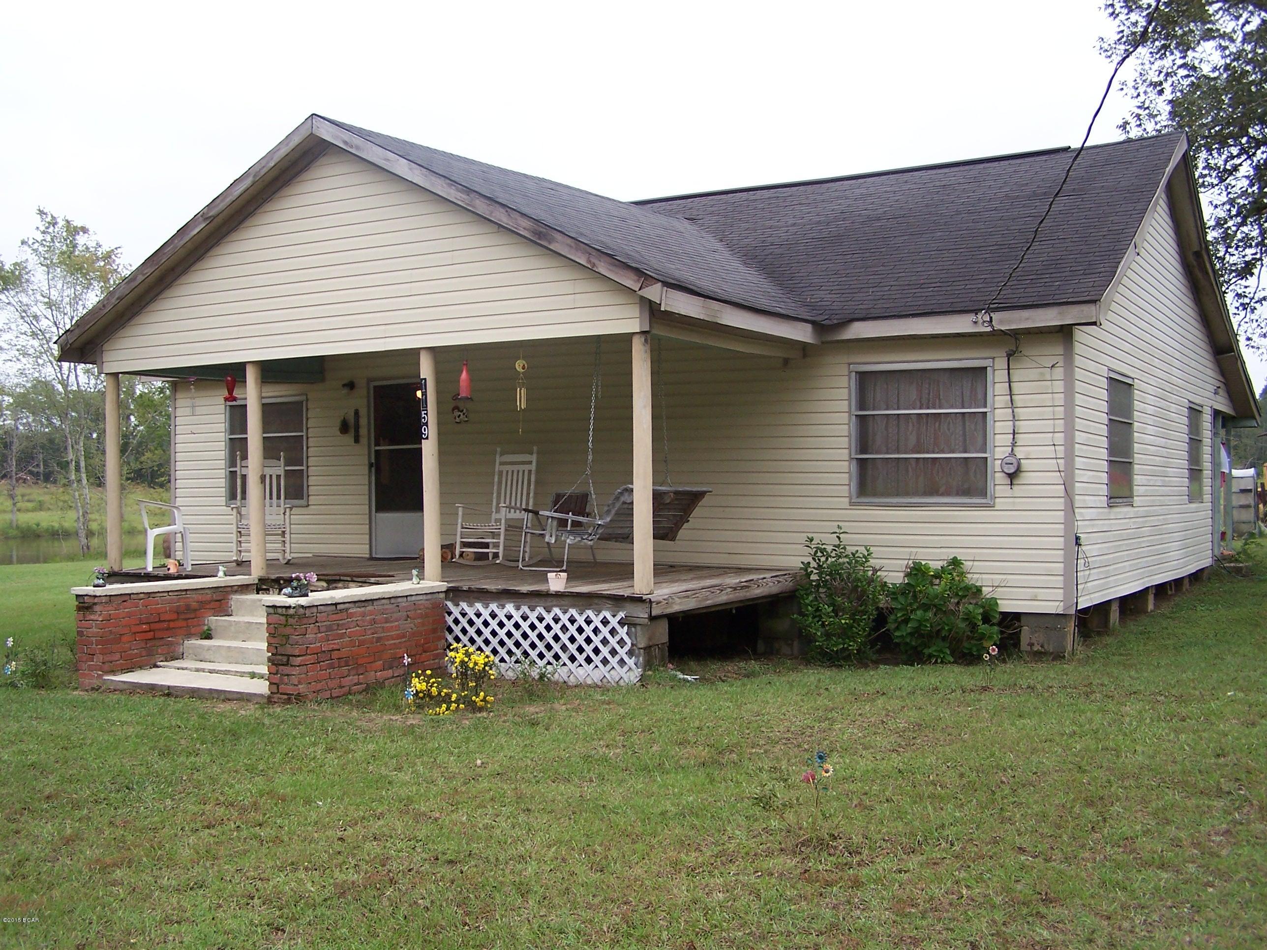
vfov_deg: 37.7
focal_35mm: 38
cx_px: 634
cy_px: 475
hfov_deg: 49.0
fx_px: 1391
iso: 80
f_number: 2.8
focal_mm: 6.3
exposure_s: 1/250
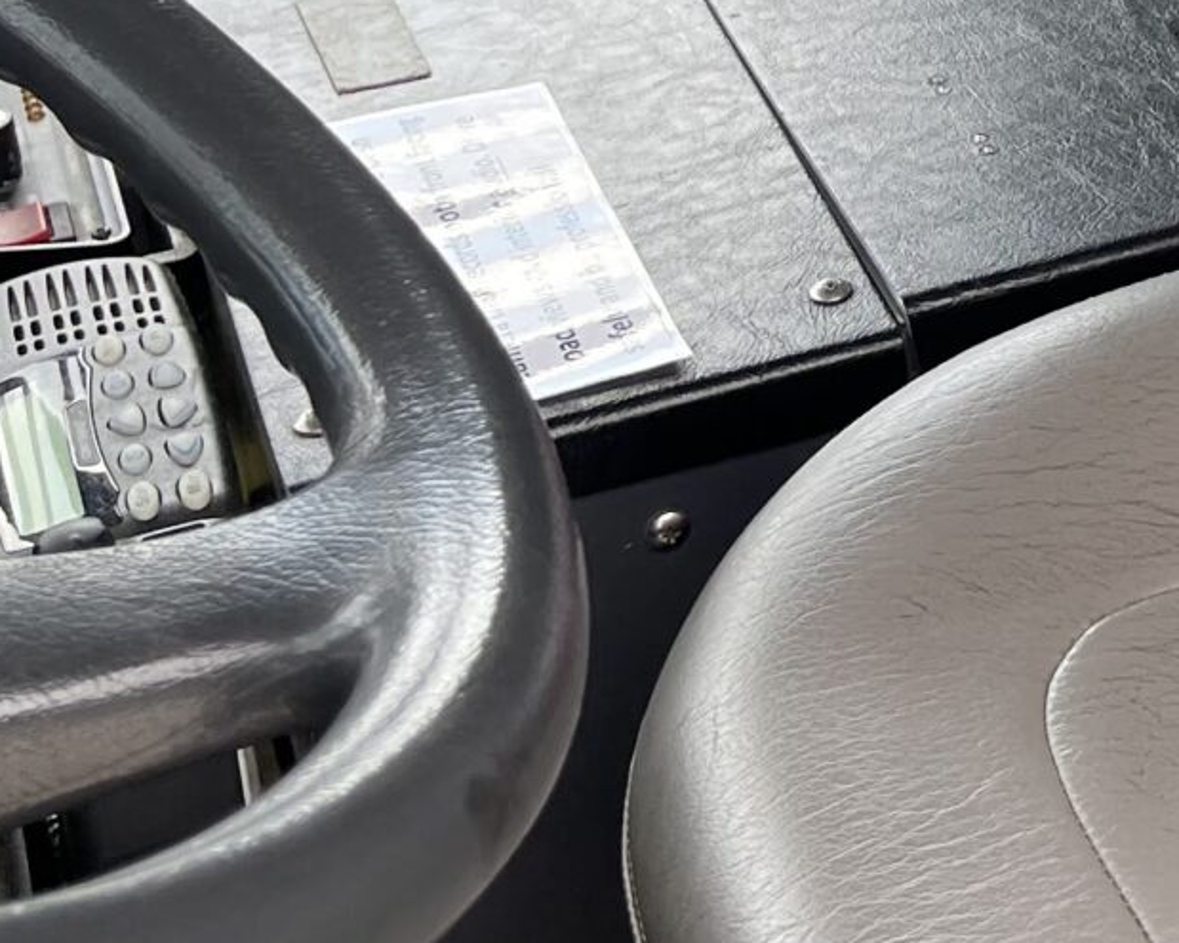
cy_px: -469
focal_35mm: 105
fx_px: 3663
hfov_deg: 16.0
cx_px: 2002
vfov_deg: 13.8
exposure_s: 1/190
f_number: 1.6
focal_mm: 5.1
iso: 32
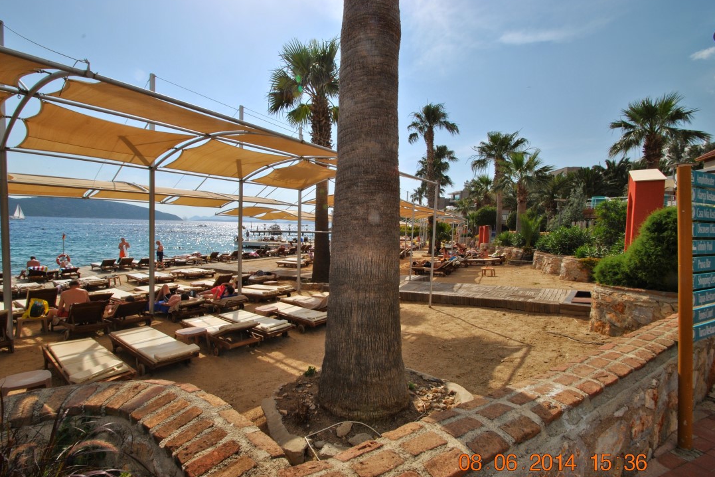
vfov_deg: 73.7
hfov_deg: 96.7
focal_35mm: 16
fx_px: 318
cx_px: 339
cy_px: 246
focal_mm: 10
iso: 100
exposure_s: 1/200
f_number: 14
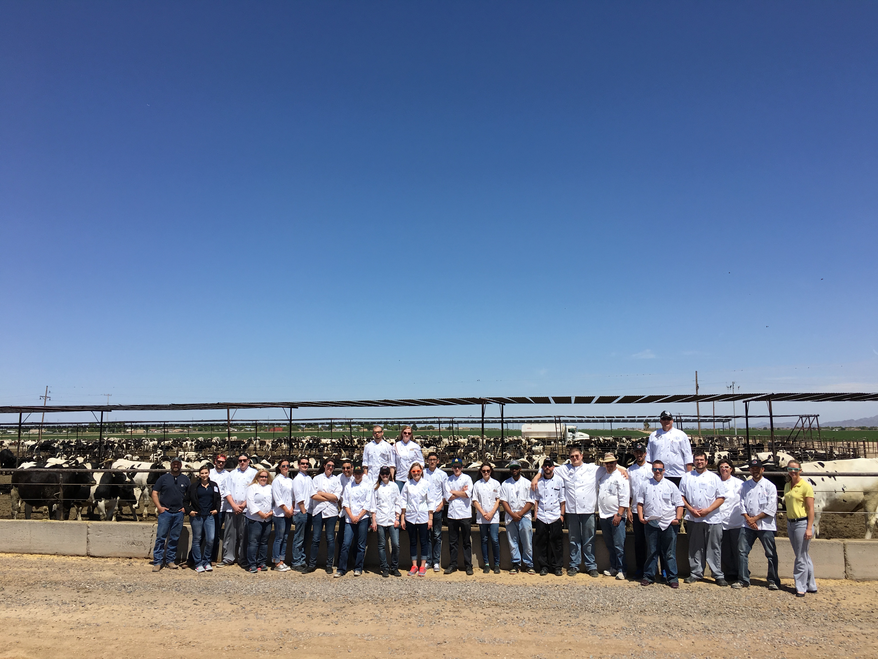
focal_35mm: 29
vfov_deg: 48.2
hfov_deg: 61.7
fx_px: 736
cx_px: 439
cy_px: 330
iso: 25
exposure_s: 1/2564
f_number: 2.2
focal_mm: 4.15
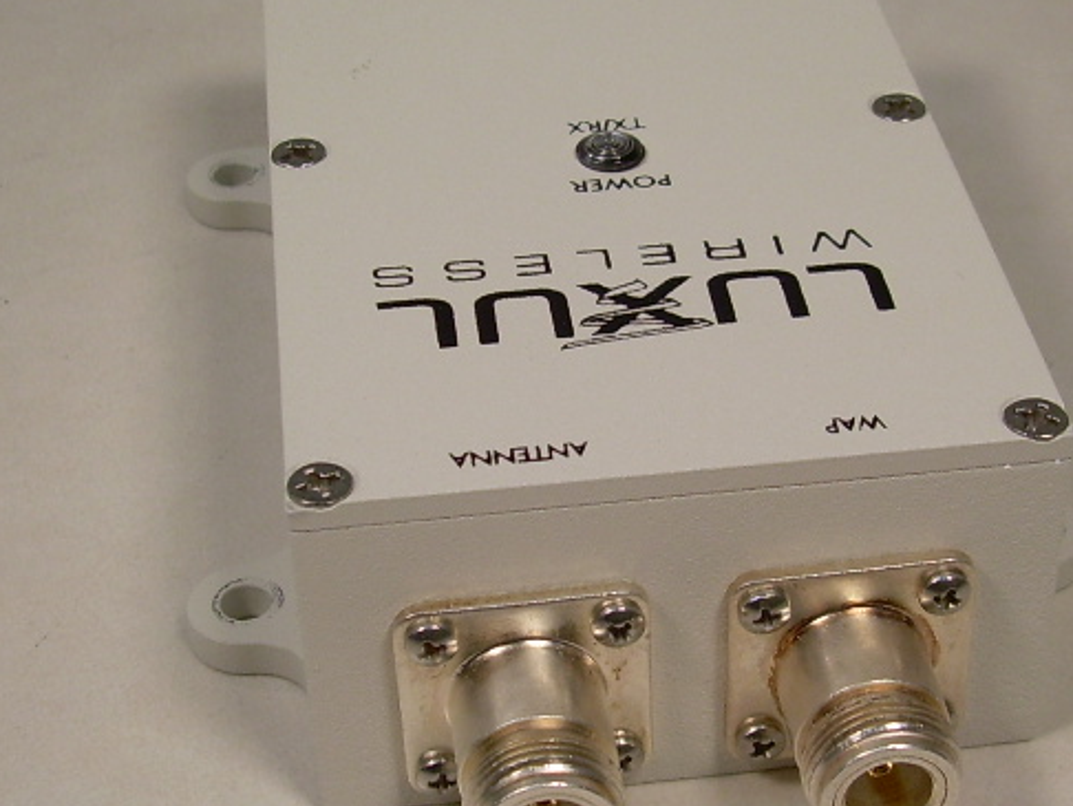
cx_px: 667
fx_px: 2481
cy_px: 382
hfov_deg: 24.3
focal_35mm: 80
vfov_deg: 18.4
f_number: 2.8
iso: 50
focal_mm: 6.3
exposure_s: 1/105
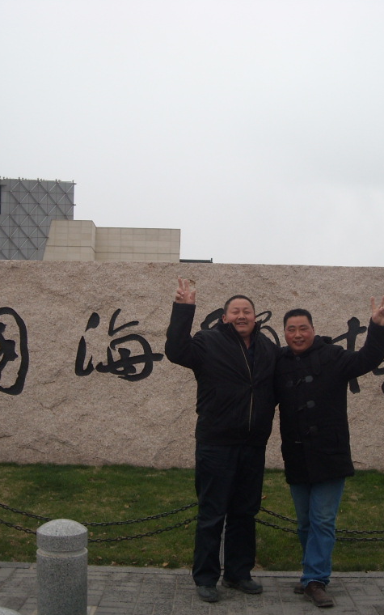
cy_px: 305
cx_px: 230
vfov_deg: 40.3
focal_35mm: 50
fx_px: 837
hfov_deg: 25.8
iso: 64
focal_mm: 5.7
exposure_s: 1/129
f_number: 5.6
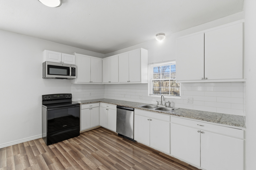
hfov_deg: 96.7
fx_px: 114
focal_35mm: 16
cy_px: 85
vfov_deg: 73.7
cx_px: 128
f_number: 9
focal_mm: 16
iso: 100
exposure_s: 1/20
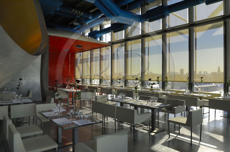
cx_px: 115
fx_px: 163
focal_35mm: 26
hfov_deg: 70.5
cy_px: 76
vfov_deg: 50.3
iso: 100
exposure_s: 1/80
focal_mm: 17
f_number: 7.1
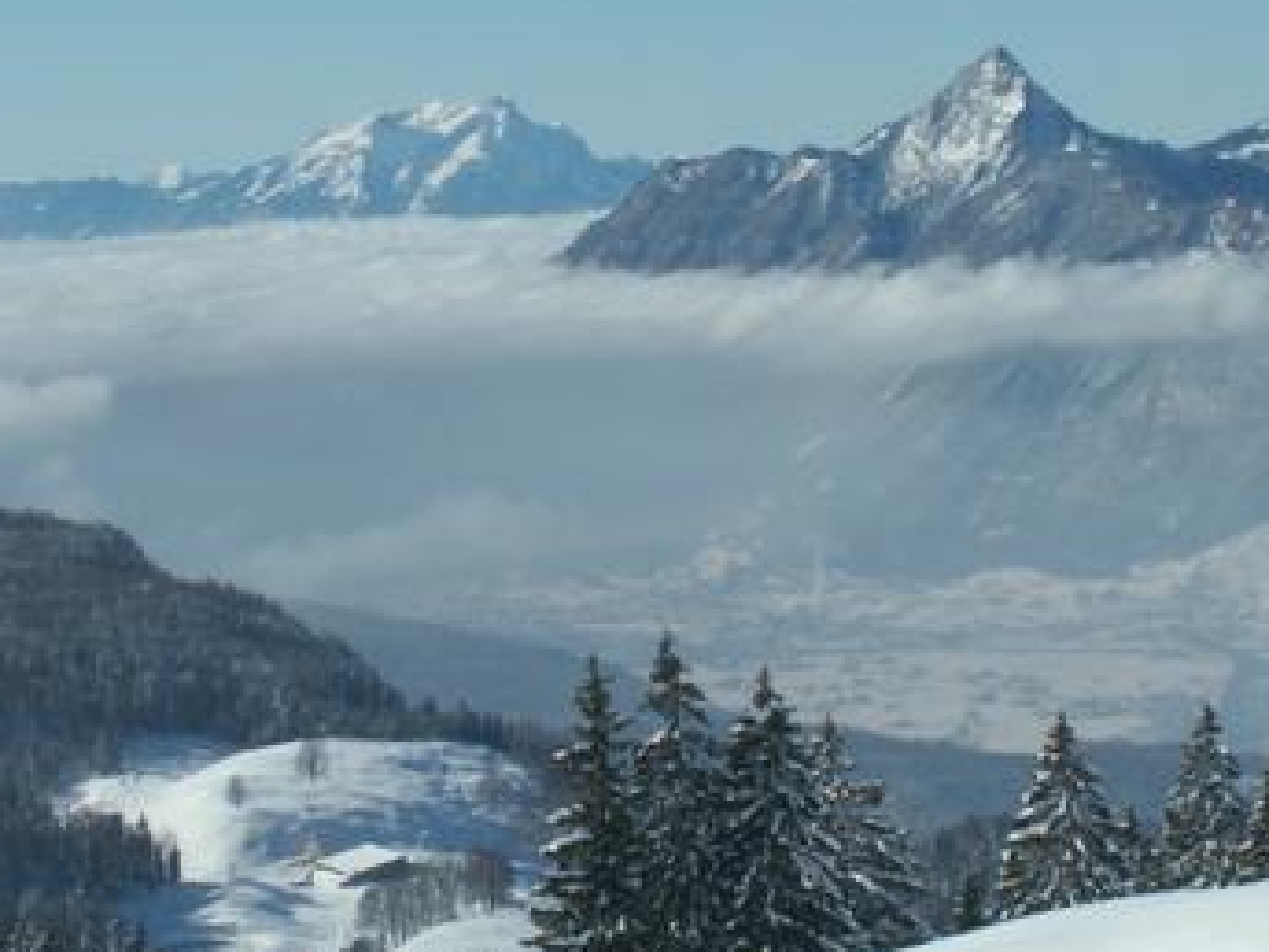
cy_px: 299
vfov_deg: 12.4
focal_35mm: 119
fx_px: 4362
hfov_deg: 16.5
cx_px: 531
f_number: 8
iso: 50
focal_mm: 10.74
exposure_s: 1/320
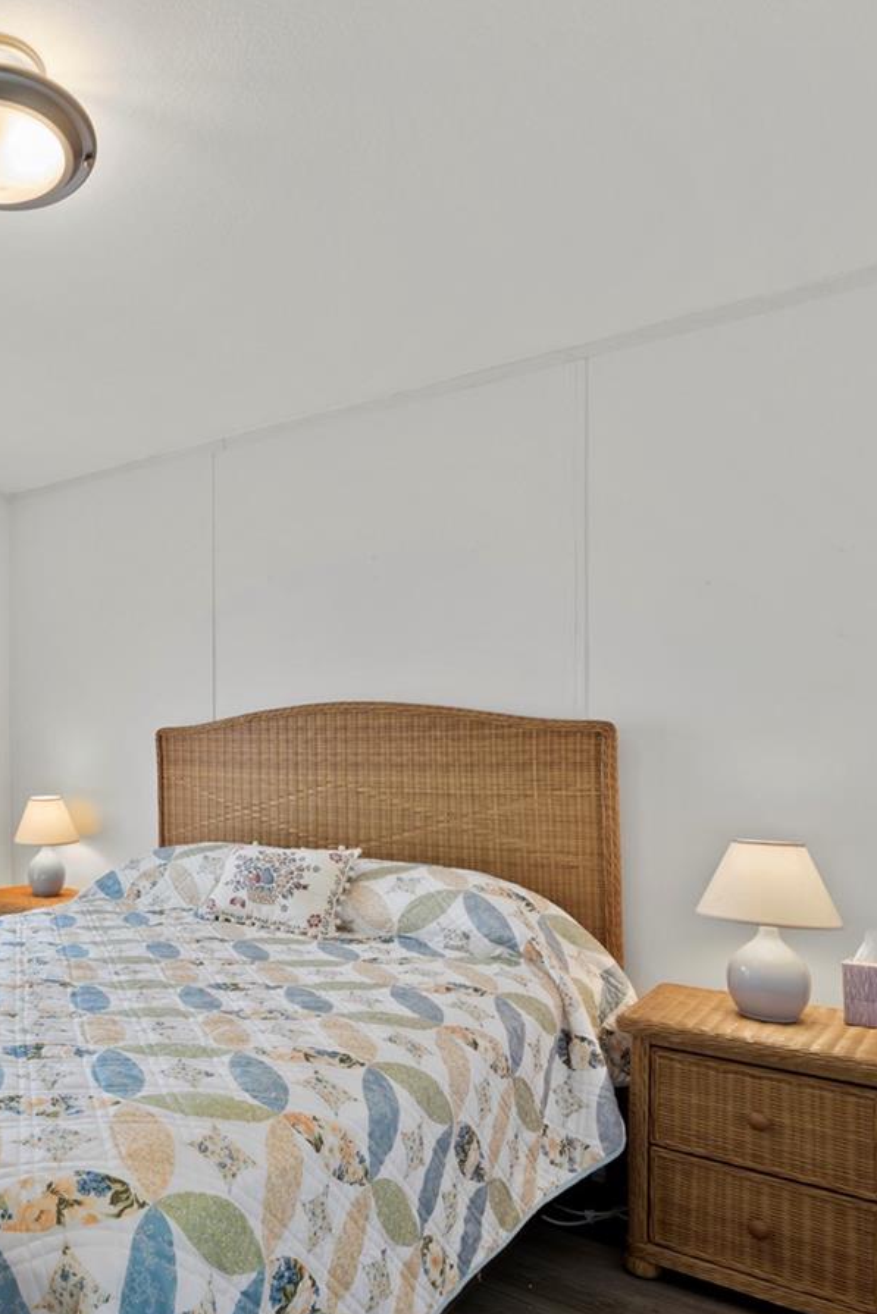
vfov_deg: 71.2
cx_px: 56
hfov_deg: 45.5
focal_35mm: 25
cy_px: 745
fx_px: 913
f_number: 9
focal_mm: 14
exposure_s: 1/5
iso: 320
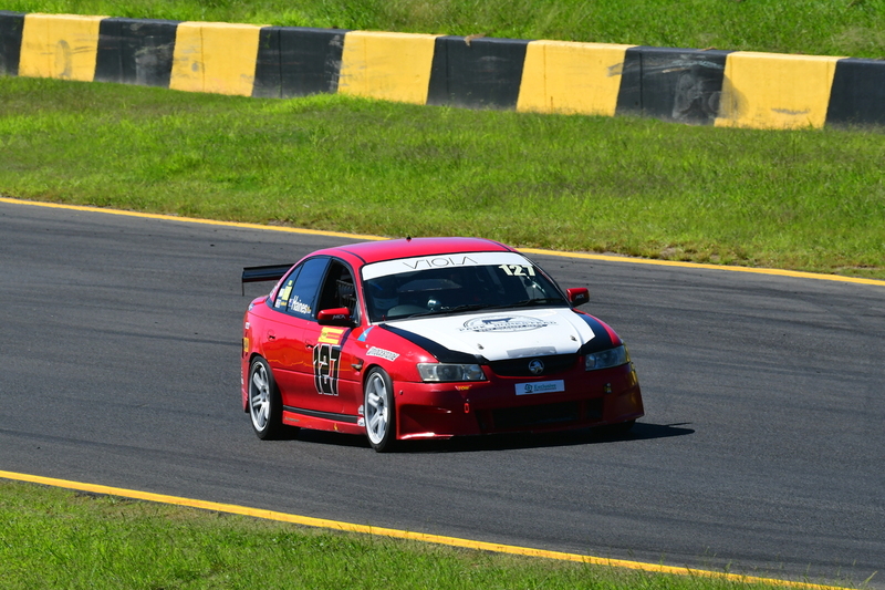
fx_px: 14009
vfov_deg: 2.4
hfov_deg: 3.6
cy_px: 295
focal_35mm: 570
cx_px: 442
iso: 500
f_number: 13
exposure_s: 1/640
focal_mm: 380
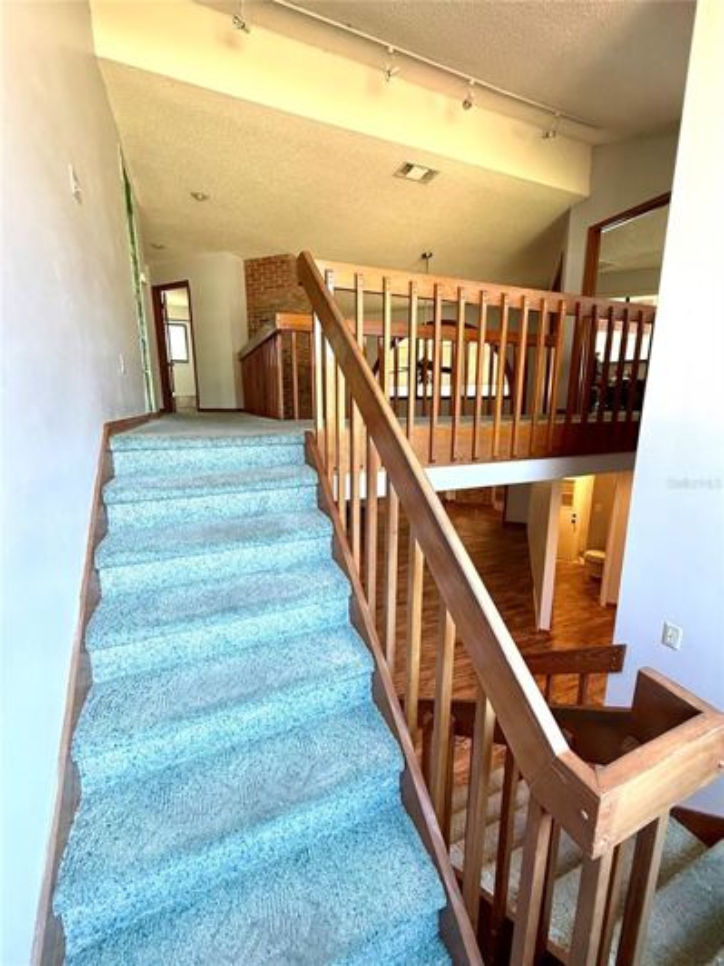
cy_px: 483
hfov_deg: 85.7
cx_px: 362
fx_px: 390
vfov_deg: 102.1
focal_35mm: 14
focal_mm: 2.22
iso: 320
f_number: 2.2
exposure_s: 1/99
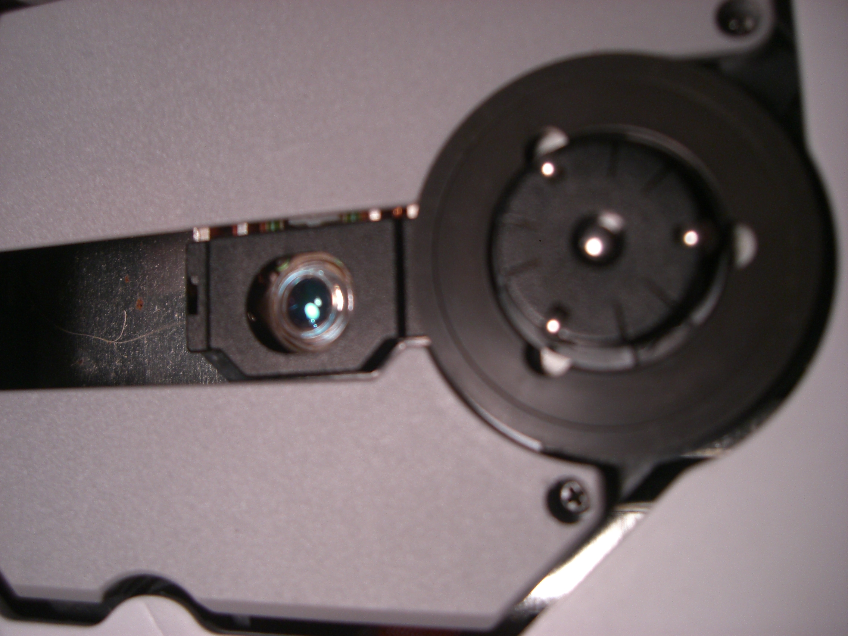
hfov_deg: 49.0
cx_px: 424
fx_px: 931
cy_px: 318
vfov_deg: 37.7
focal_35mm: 38
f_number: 2.7
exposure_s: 1/60
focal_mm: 6.2
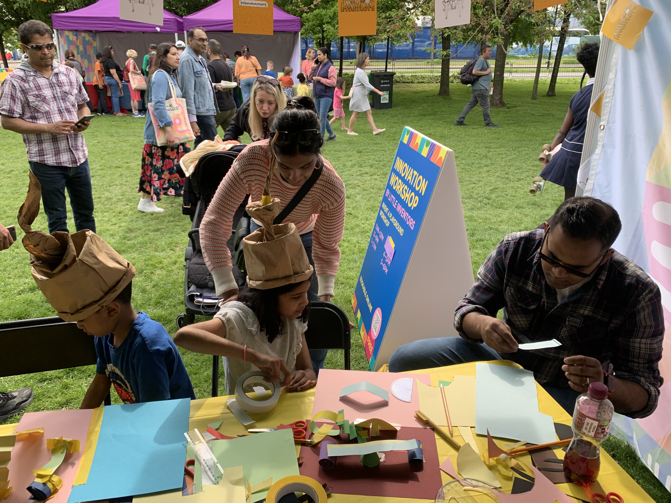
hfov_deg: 67.3
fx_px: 504
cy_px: 252
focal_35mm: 26
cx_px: 336
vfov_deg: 53.1
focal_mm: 4.25
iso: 25
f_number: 1.8
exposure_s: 1/211
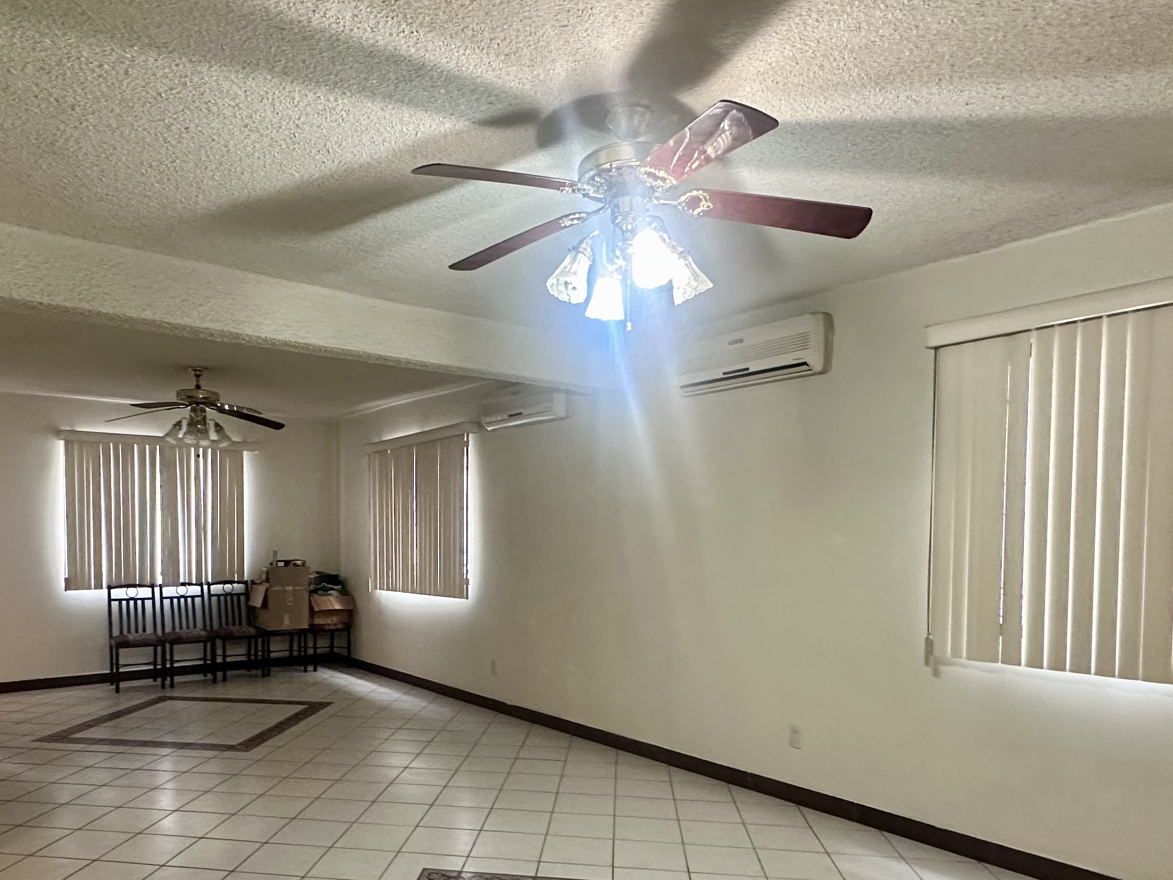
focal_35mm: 24
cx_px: 495
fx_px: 813
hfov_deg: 71.1
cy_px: 566
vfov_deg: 55.9
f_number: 2.2
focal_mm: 2.22
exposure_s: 1/60
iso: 500
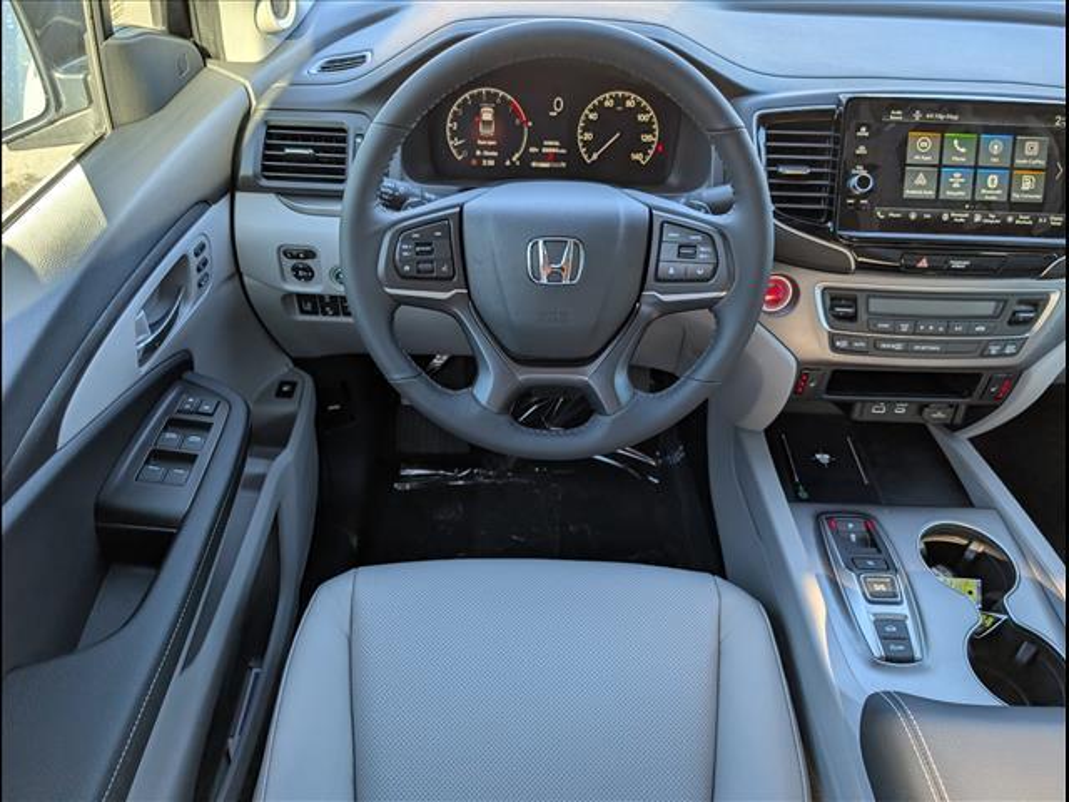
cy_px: 401
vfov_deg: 56.8
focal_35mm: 24
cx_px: 534
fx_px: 741
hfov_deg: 71.6
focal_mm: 6.9
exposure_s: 1/222
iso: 117
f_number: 1.68
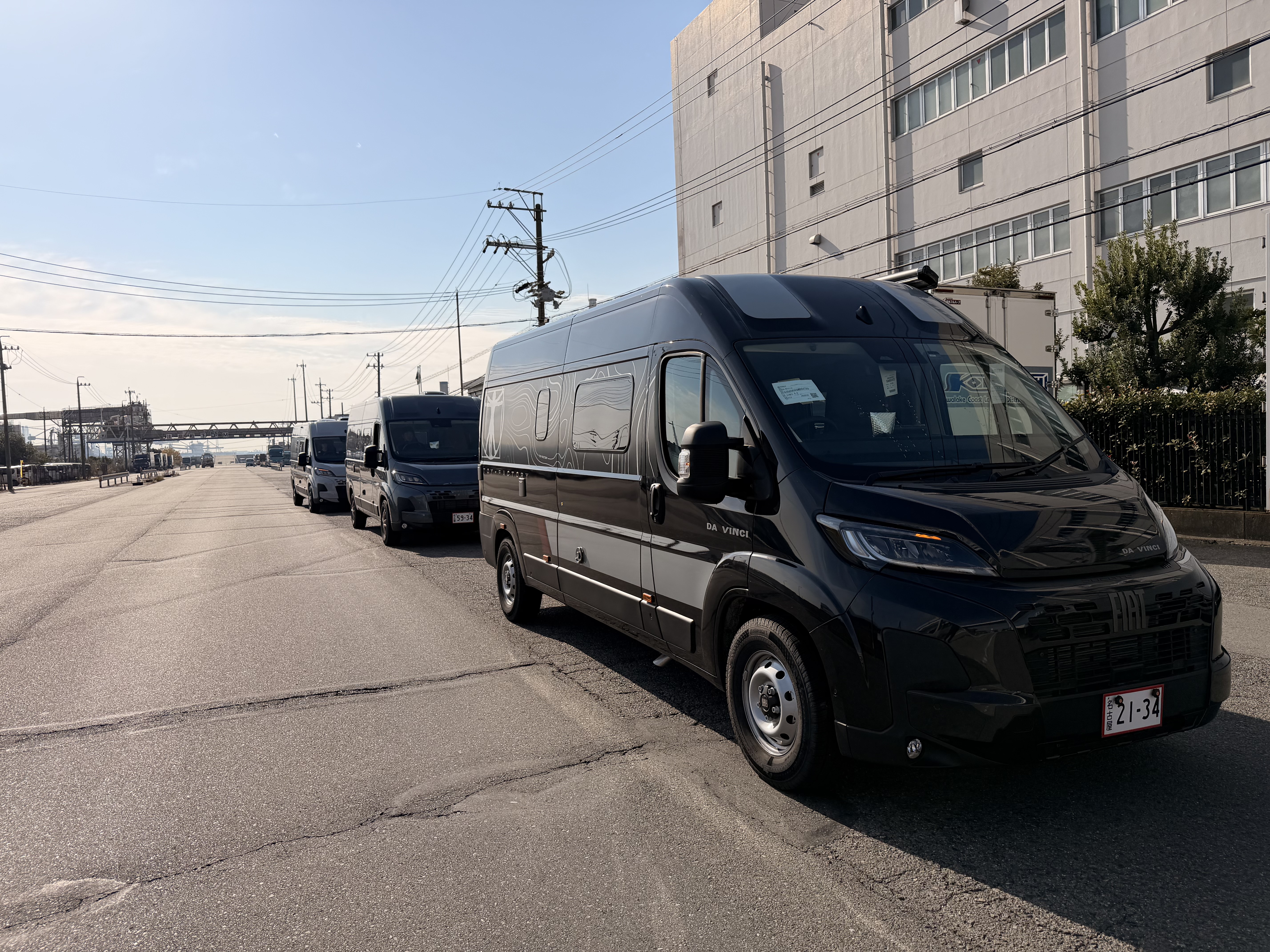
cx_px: 635
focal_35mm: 24
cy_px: 476
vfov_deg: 56.8
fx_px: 881
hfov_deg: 71.6
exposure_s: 1/10309
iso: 80
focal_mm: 6.76
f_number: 1.78
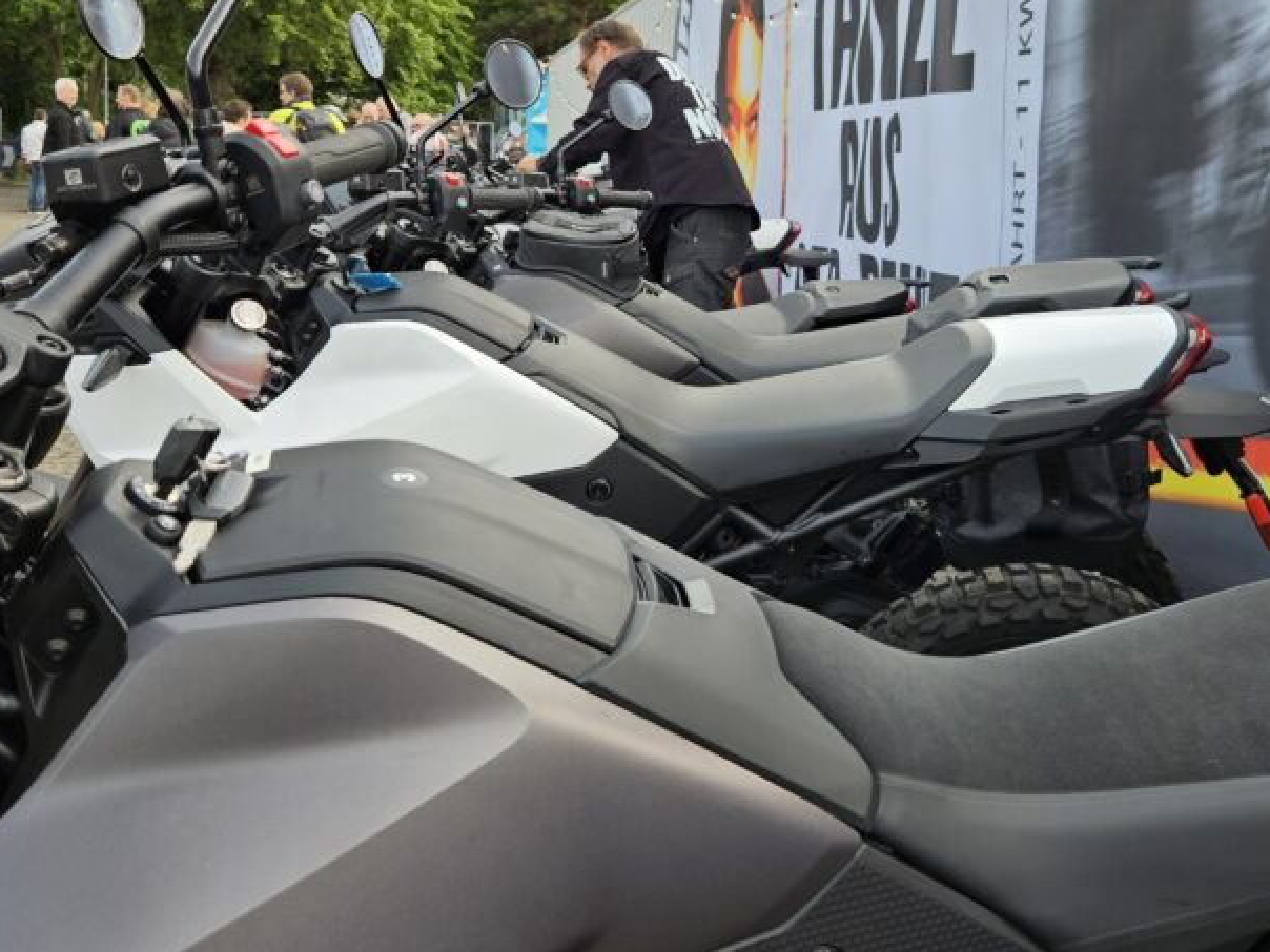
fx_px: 1431
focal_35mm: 39
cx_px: 753
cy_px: 282
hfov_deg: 47.6
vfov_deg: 36.3
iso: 25
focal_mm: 5.4
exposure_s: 1/305
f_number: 1.8
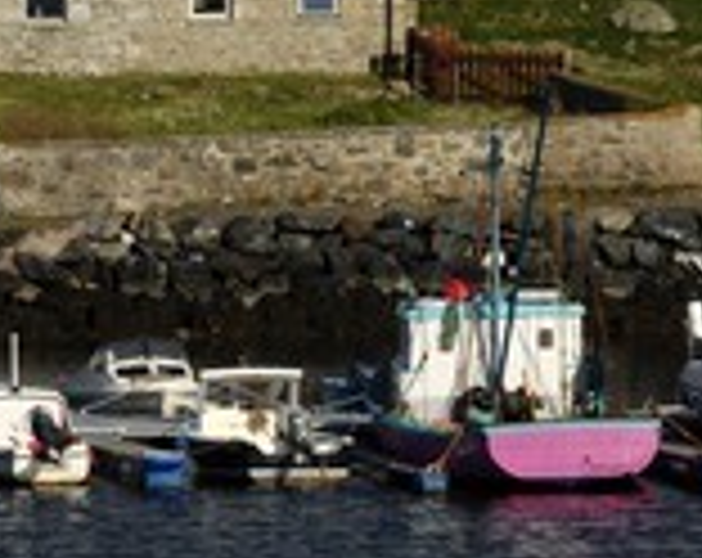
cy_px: 140
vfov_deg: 3.5
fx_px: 9140
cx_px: -189
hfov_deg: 4.4
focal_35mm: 441
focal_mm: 116
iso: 100
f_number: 11
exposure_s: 1/250
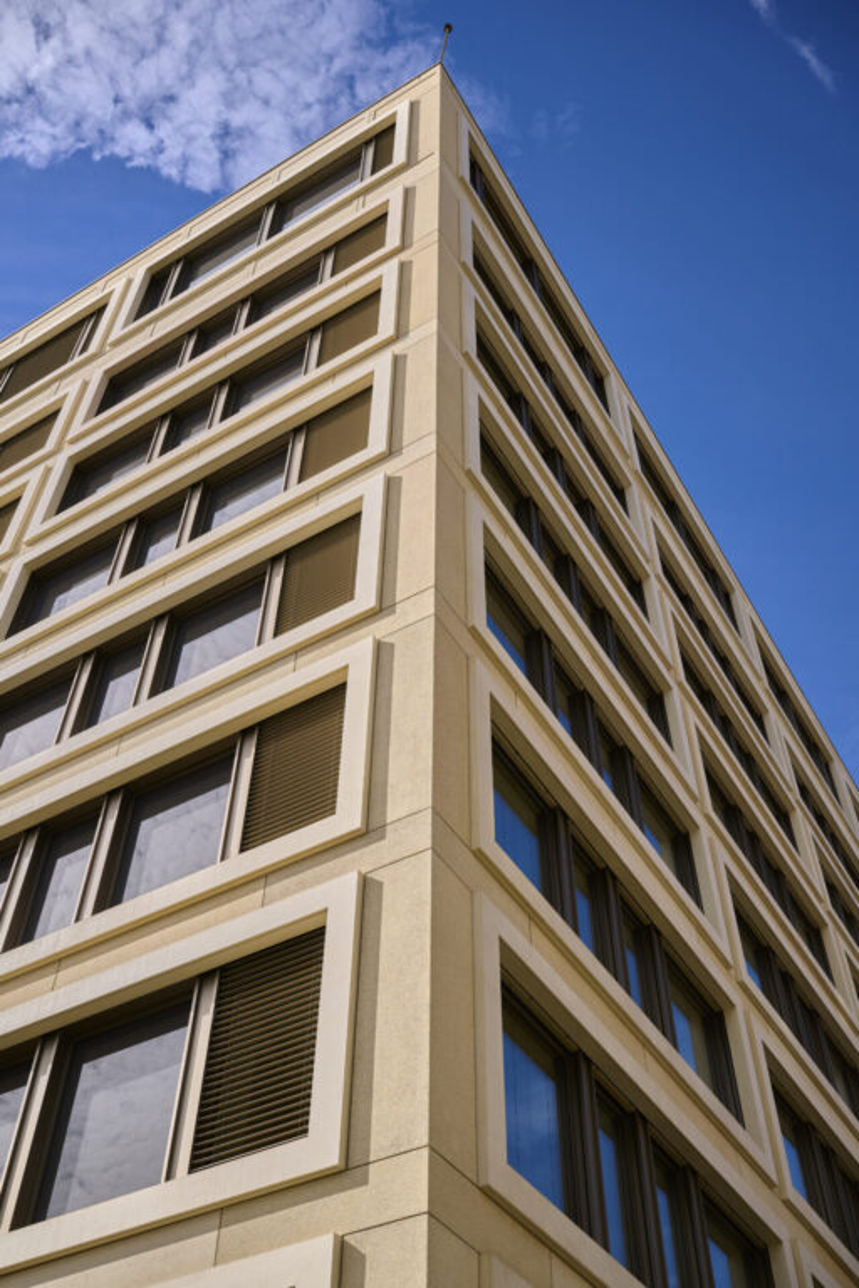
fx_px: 1288
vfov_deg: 53.1
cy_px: 644
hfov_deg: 36.9
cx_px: 430
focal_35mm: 36
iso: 200
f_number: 7.1
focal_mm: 36
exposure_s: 1/1000
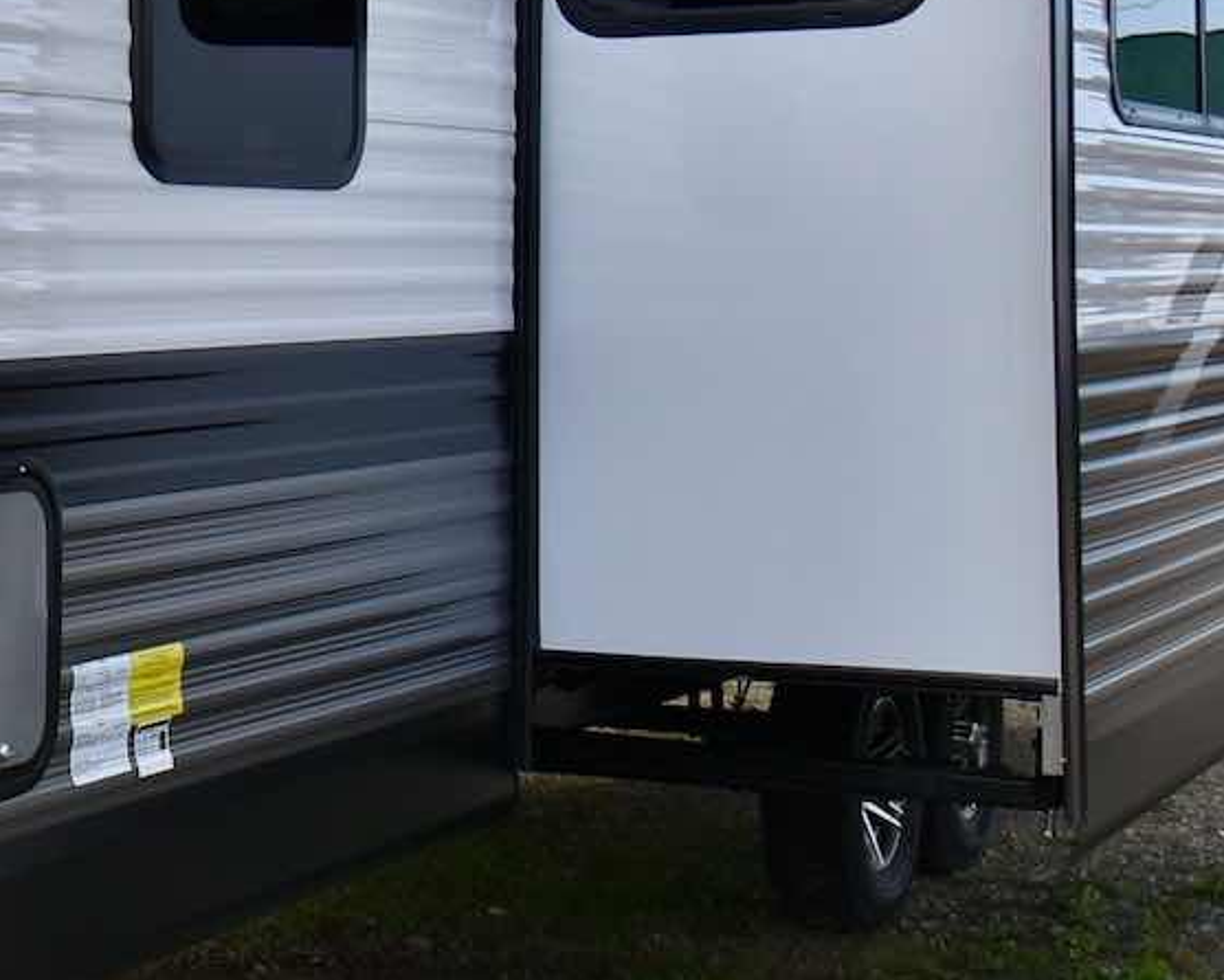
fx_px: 3298
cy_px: 410
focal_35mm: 91
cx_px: -380
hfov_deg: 19.4
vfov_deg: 16.9
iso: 200
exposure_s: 1/250
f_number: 8
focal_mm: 20
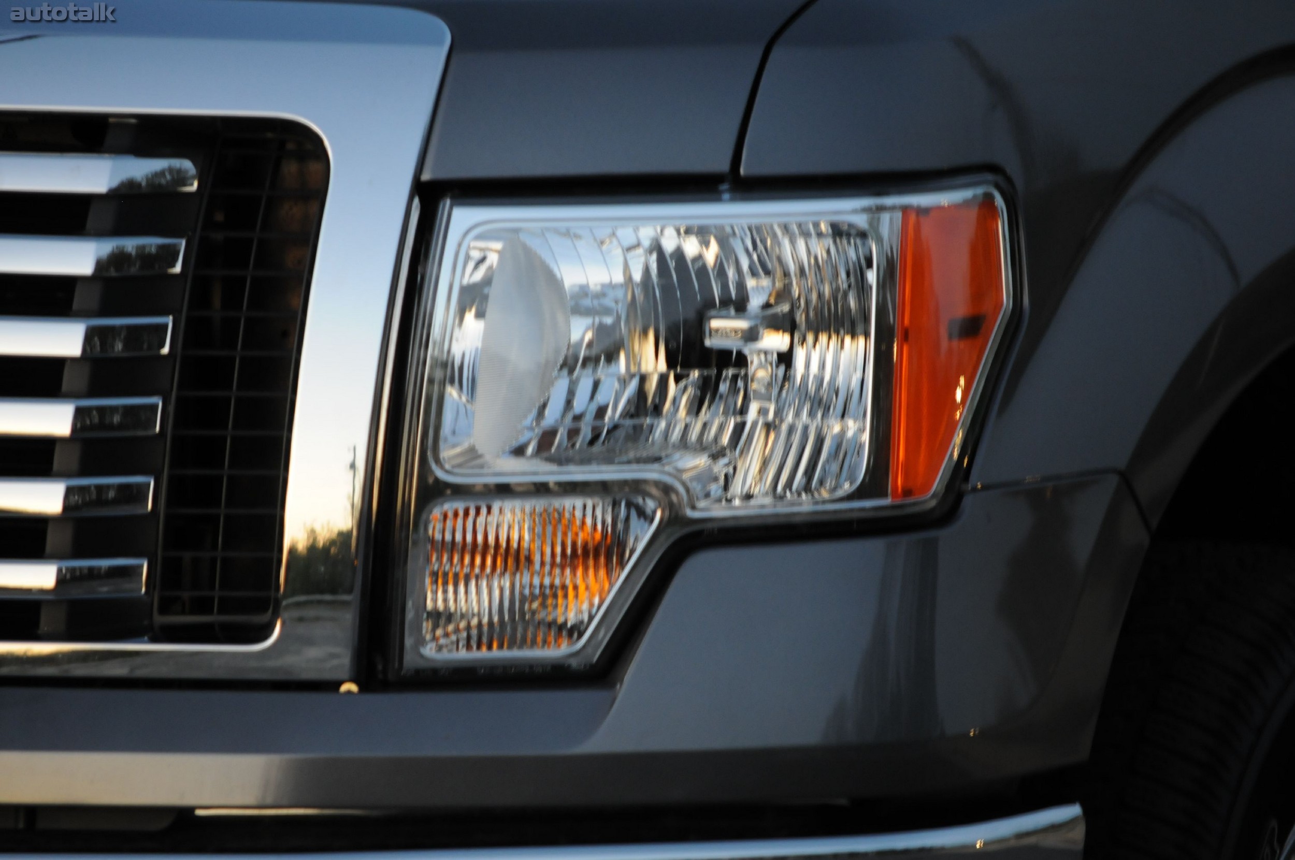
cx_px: 648
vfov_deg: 5.5
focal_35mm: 248
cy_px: 430
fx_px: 8893
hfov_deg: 8.3
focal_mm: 165
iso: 800
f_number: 5.3
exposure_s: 1/8
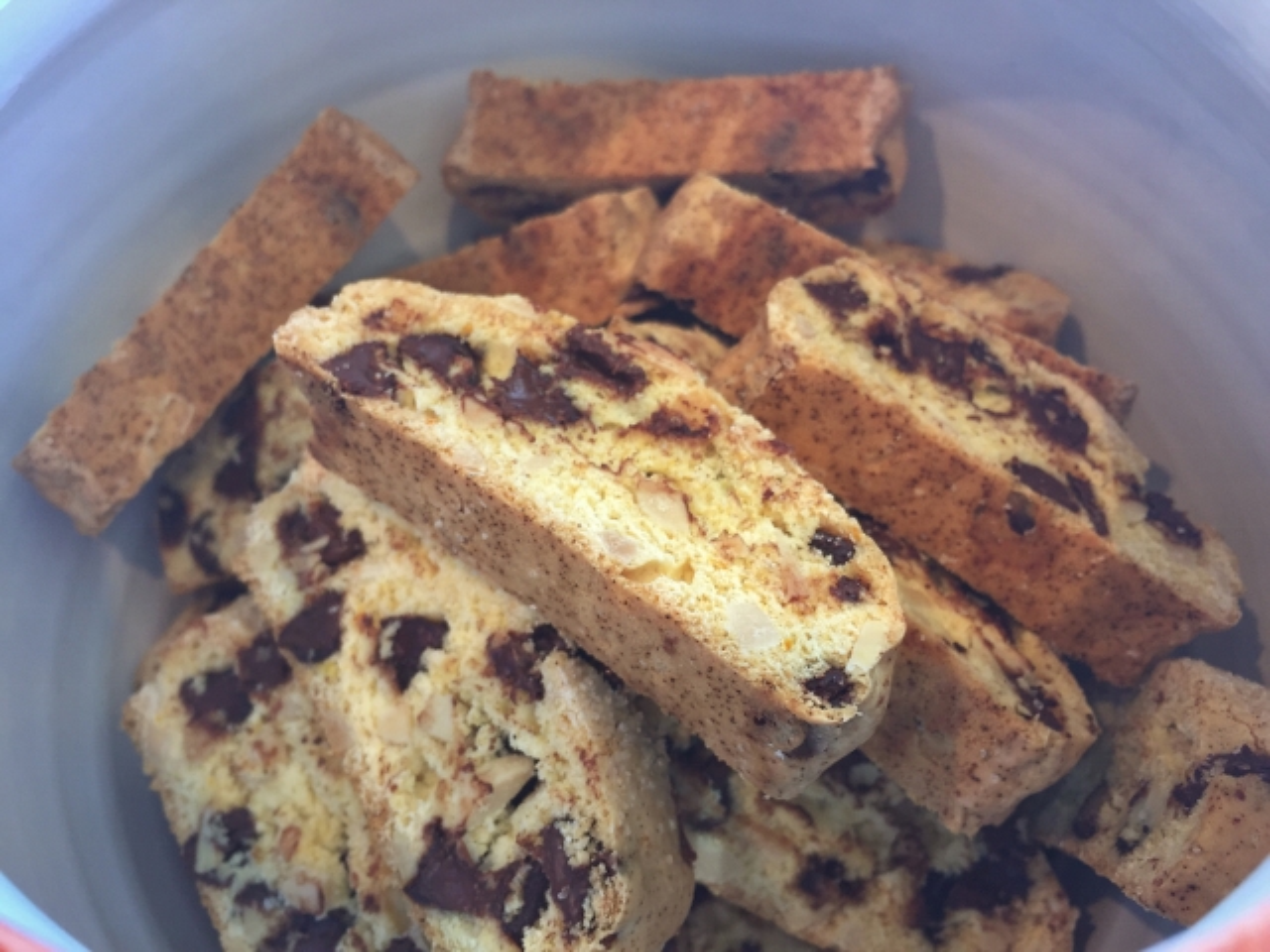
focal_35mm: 29
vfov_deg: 48.2
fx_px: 1064
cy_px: 476
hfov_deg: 61.7
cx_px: 635
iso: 40
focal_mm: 4.15
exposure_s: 1/60
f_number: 2.2
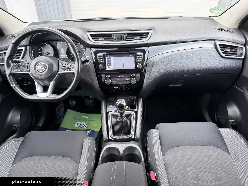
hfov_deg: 71.6
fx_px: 172
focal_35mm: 24
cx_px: 124
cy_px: 93
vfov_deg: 56.8
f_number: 1.78
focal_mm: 6.76
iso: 160
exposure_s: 1/125
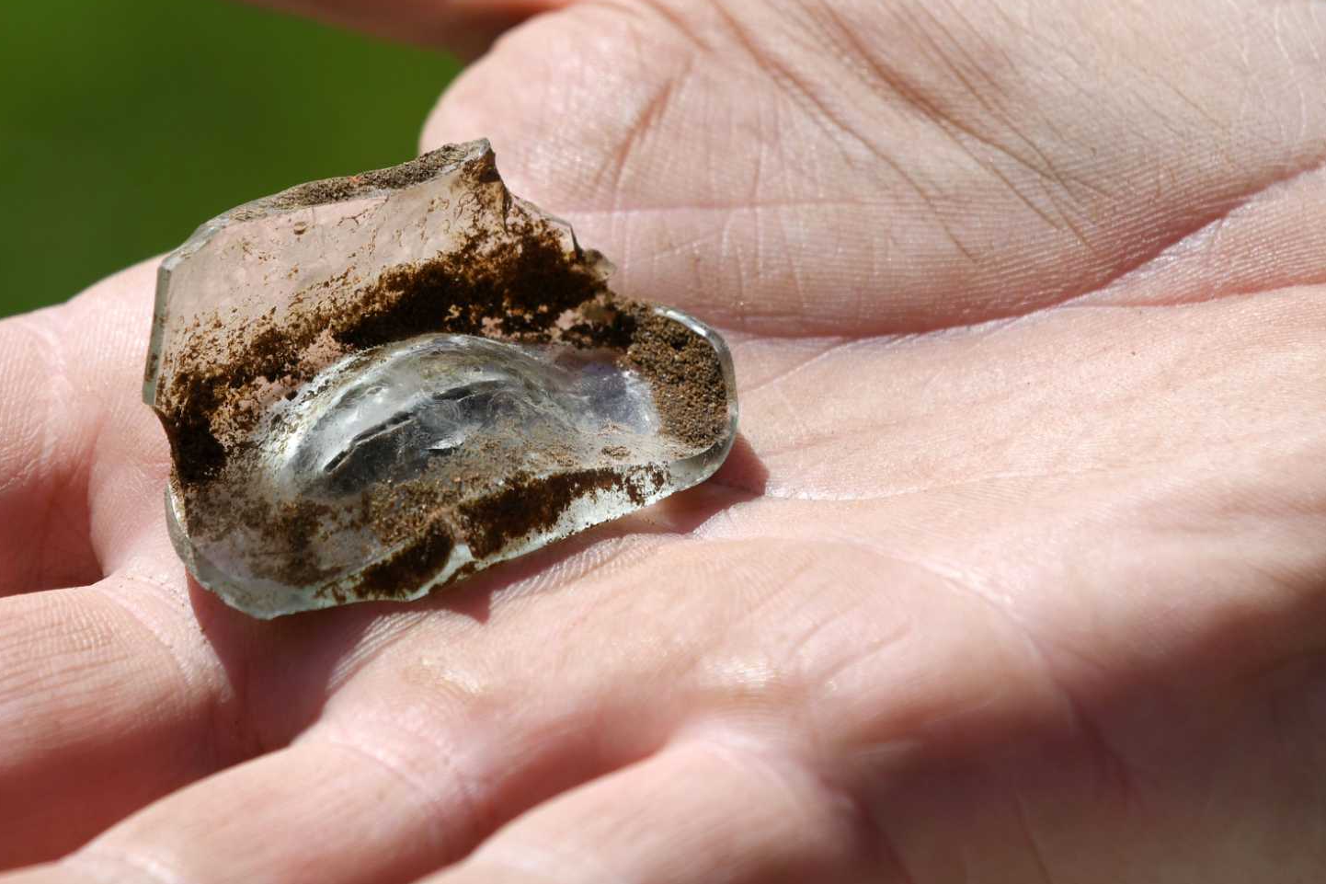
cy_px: 282
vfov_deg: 3.2
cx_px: 420
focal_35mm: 426
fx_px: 15688
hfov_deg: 4.8
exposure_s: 1/800
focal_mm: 200
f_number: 7.1
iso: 250
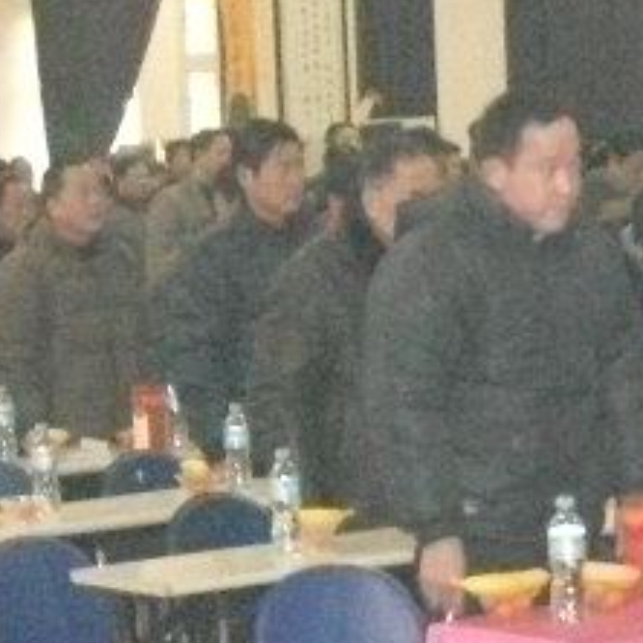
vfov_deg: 12.2
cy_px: 478
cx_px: 718
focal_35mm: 143
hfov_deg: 12.0
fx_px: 3005
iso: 1405
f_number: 2.8
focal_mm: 5.7
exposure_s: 1/60
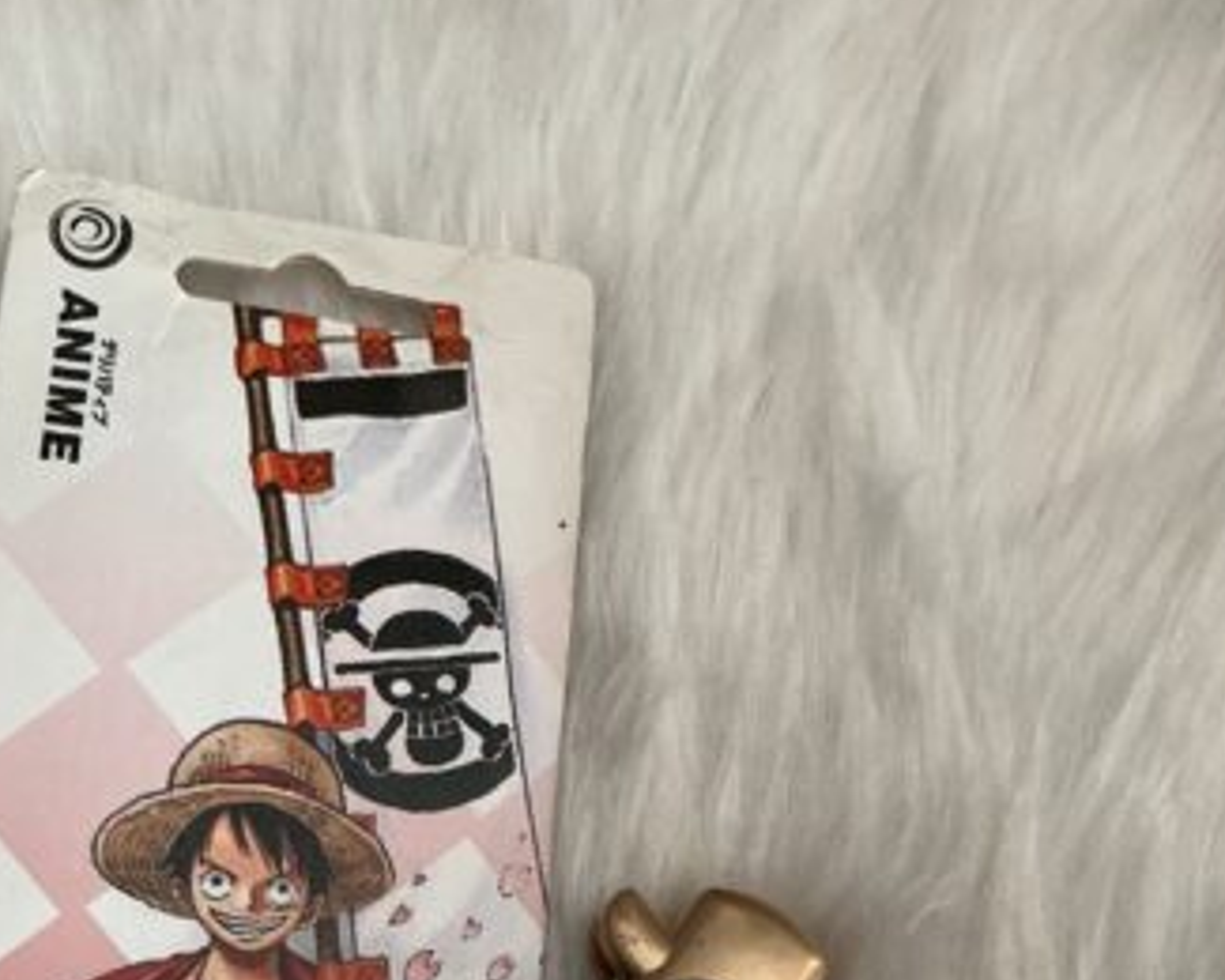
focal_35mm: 58
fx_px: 2103
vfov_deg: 23.9
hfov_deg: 32.4
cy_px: 1167
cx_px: 475
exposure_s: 1/50
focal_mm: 3
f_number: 1.8
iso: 80
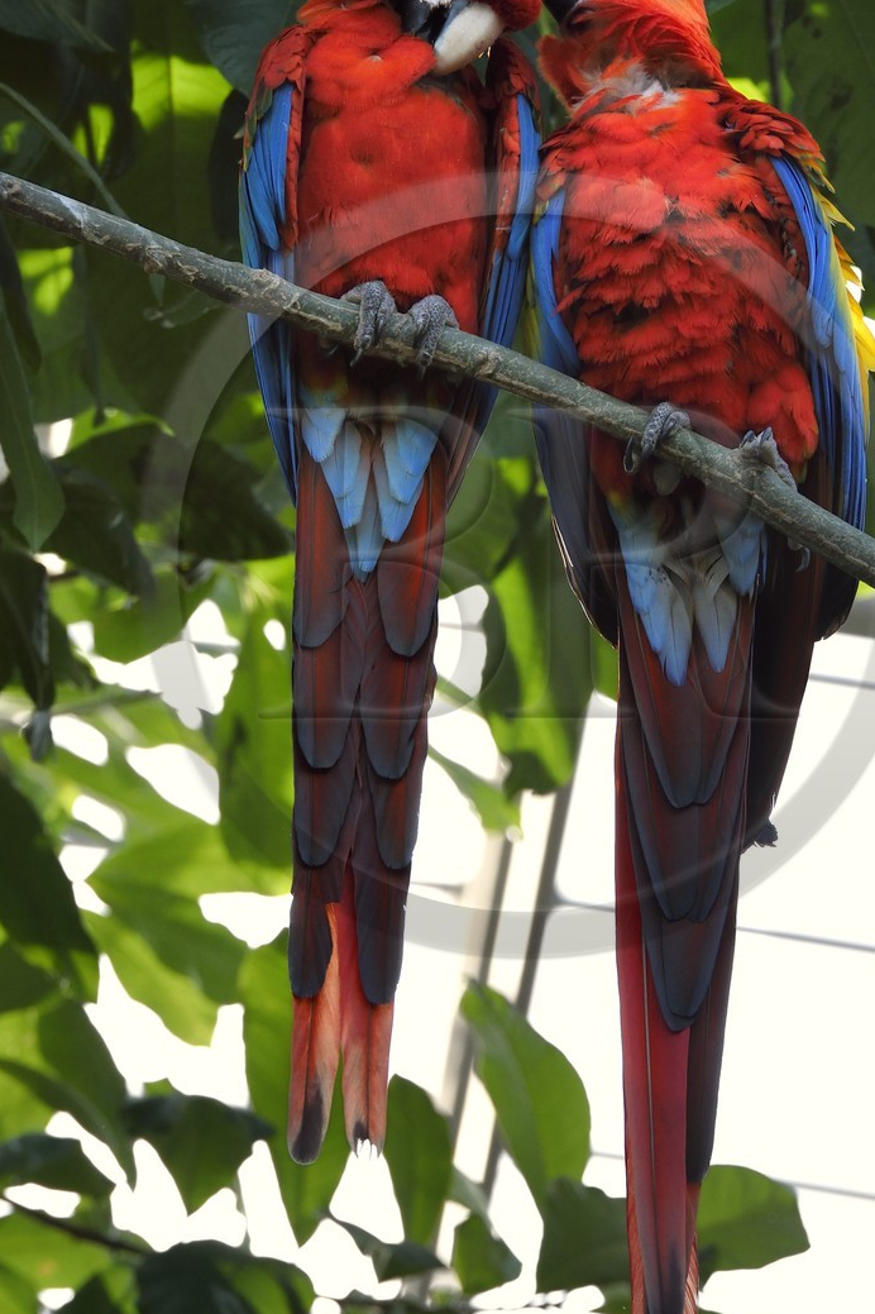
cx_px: 527
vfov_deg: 6.7
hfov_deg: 4.5
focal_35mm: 308
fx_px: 11236
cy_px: 564
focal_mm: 200
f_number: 9
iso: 800
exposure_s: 1/320
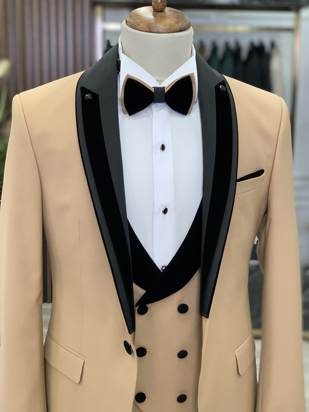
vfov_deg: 36.8
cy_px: 206
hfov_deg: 28.0
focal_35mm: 52
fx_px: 619
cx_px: 154
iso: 100
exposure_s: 1/122
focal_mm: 6
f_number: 2.4
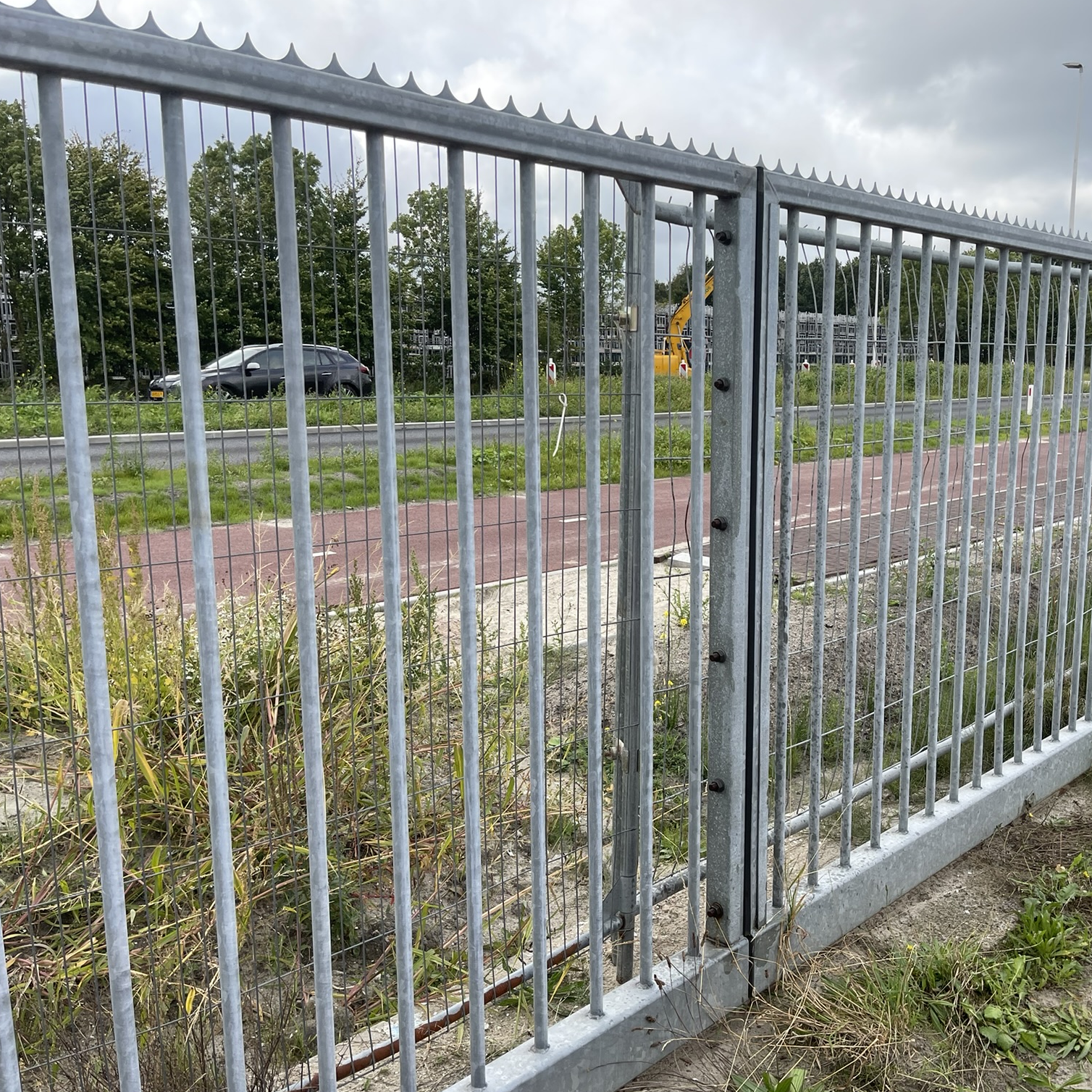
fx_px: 1071
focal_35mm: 30
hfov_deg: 53.5
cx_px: 673
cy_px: 546
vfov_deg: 54.0
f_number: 1.6
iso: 32
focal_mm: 5.1
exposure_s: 1/1038
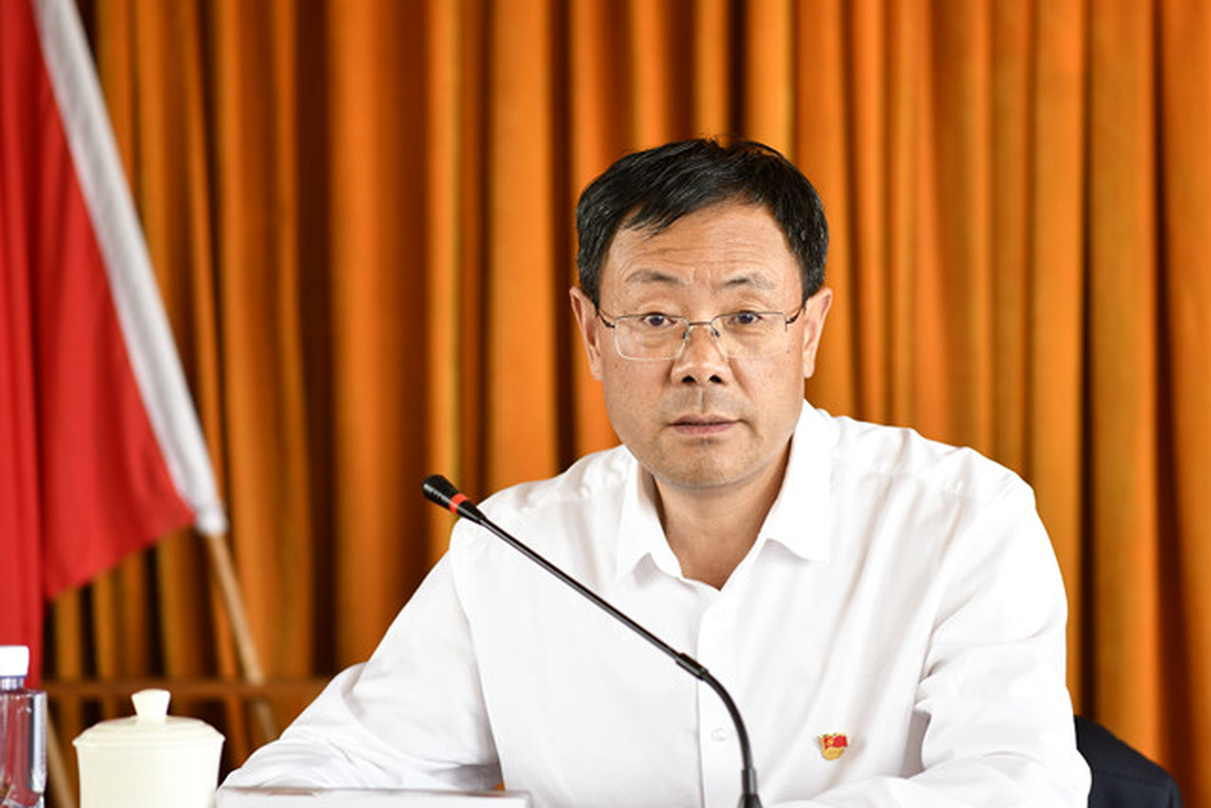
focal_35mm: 82
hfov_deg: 24.7
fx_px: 2759
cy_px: 464
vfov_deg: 16.7
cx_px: 689
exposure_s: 1/320
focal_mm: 70
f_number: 2.8
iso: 800
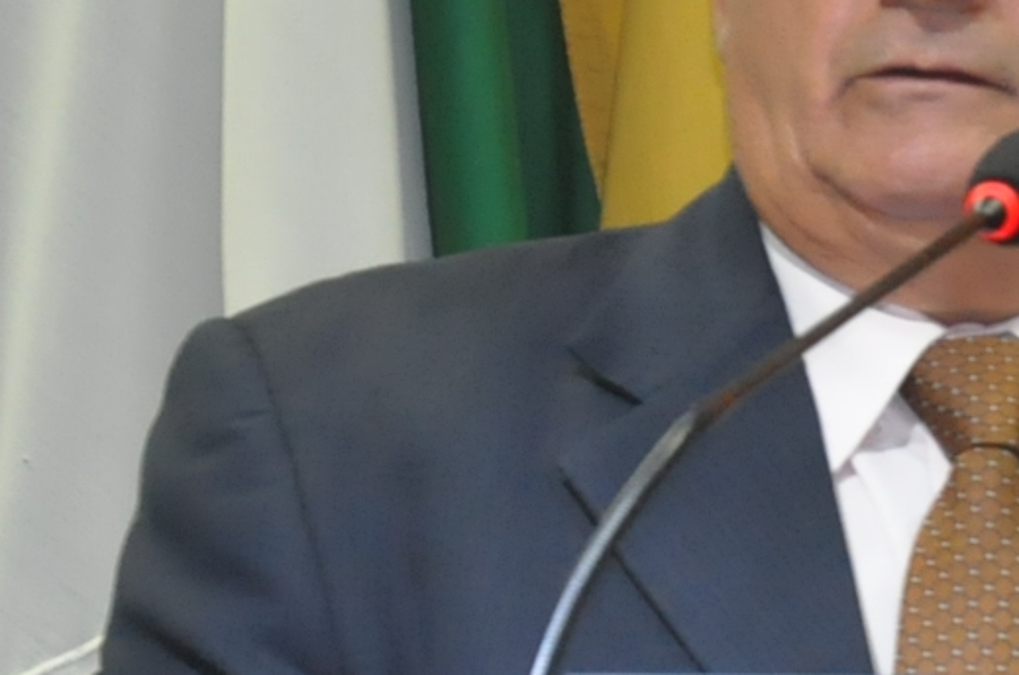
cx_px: 785
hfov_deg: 3.2
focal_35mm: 651
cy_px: 332
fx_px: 18395
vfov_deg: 2.1
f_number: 5.6
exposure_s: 1/60
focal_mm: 105
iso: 2000
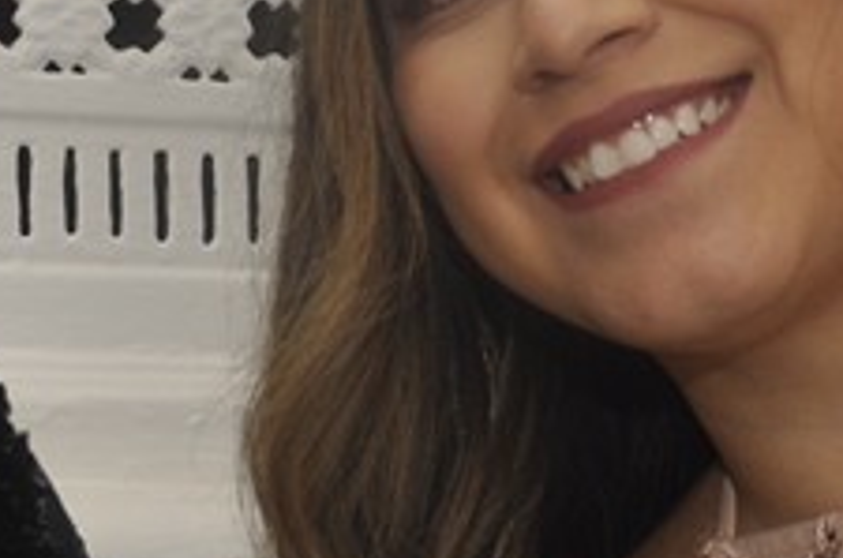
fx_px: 4673
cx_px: 139
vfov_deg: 6.8
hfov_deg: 10.3
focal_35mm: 200
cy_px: 360
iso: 400
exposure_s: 1/60
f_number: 5
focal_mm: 30
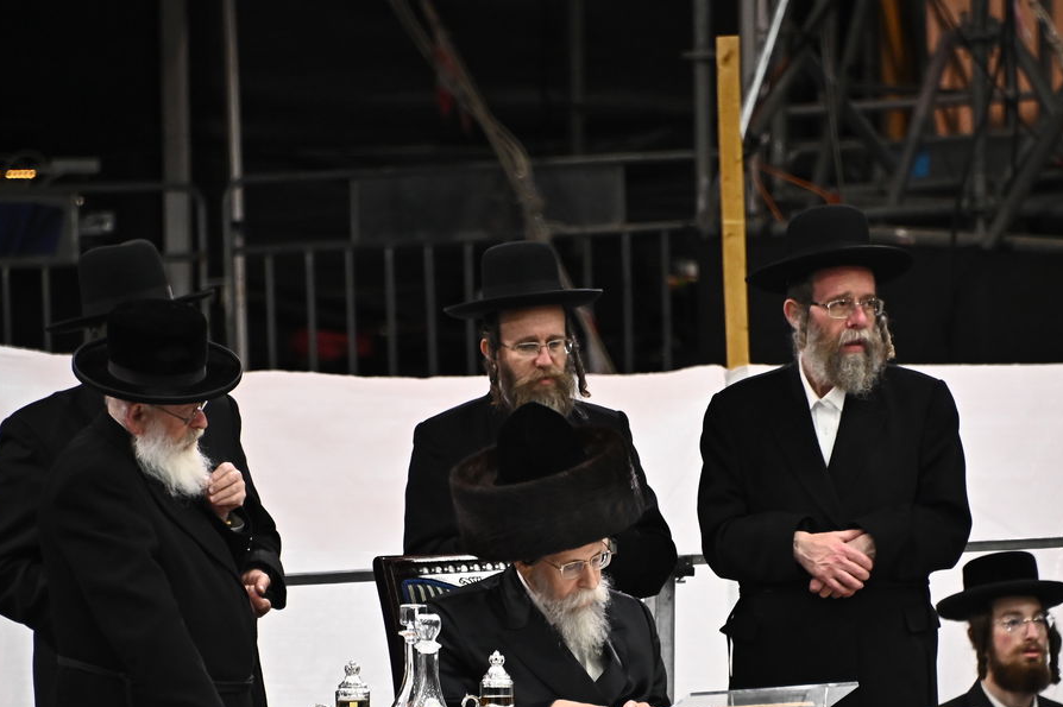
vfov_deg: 2.9
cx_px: 511
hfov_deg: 4.4
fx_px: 13870
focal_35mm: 470
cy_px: 535
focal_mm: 300
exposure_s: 1/250
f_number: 5.6
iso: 3200
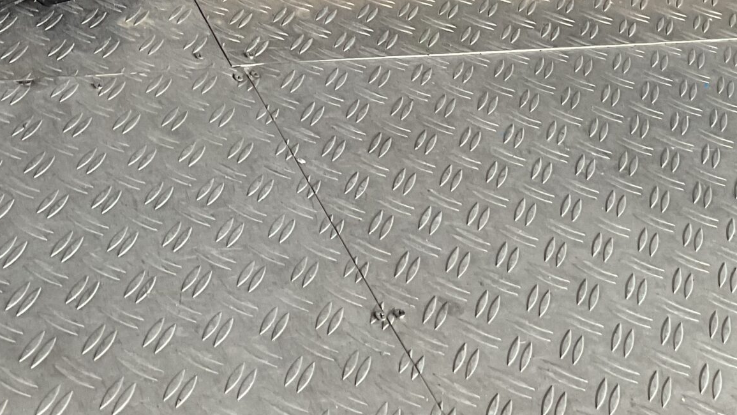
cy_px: -134
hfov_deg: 29.1
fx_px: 1368
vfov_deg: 16.3
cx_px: 94
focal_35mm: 70
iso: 64
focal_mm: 3
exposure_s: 1/50
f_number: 1.8
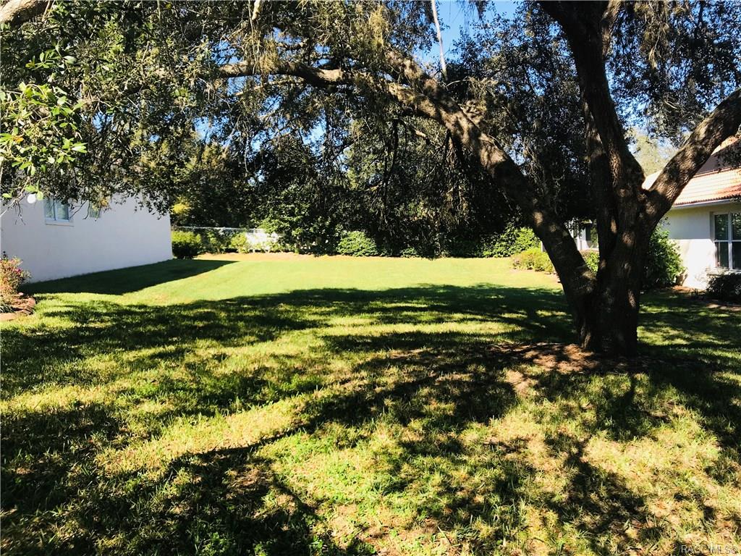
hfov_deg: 63.4
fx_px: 599
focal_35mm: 28
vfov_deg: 49.7
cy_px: 278
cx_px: 370
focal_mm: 3.99
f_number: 1.8
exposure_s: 1/725
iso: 20
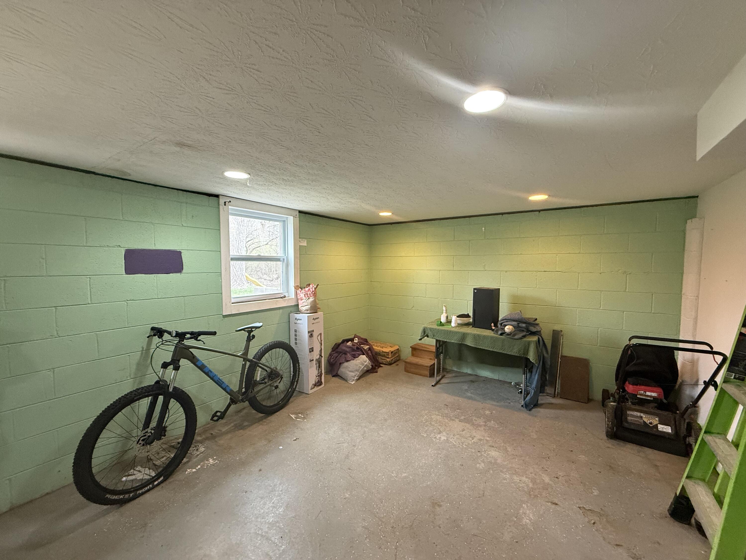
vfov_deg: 85.7
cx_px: 373
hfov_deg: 102.1
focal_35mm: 14
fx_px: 302
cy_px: 280
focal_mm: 2.22
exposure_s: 1/60
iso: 400
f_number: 2.2
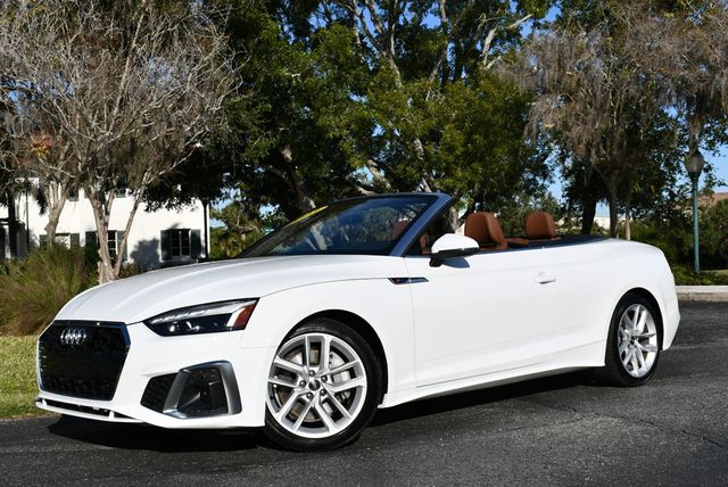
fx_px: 972
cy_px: 244
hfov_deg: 41.1
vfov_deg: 28.1
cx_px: 364
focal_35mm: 48
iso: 100
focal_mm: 24
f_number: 10
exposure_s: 1/400
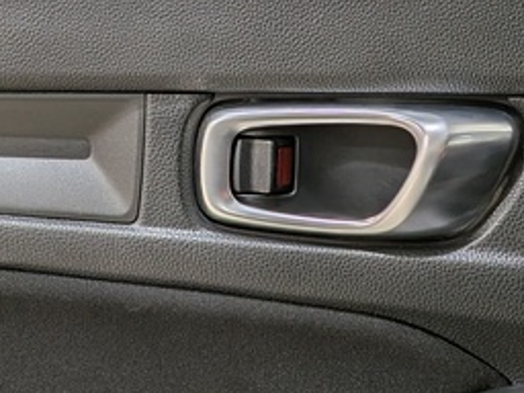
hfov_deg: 20.3
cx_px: 158
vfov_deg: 15.0
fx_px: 1453
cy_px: 442
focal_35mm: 96
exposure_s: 1/197
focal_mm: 4.53
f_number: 1.7
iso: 29
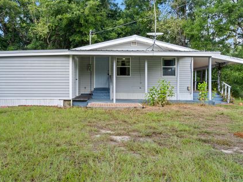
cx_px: 111
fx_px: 183
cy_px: 93
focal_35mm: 26
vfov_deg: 53.1
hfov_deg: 67.2
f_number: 22
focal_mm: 23
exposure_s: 1/6
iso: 250
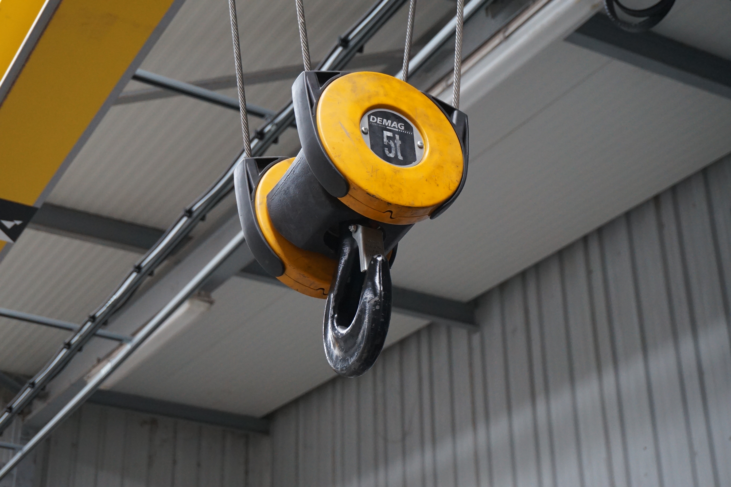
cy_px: 244
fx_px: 1279
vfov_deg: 21.6
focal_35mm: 63
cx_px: 366
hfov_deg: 31.9
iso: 1600
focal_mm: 42
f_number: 5.6
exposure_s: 1/160
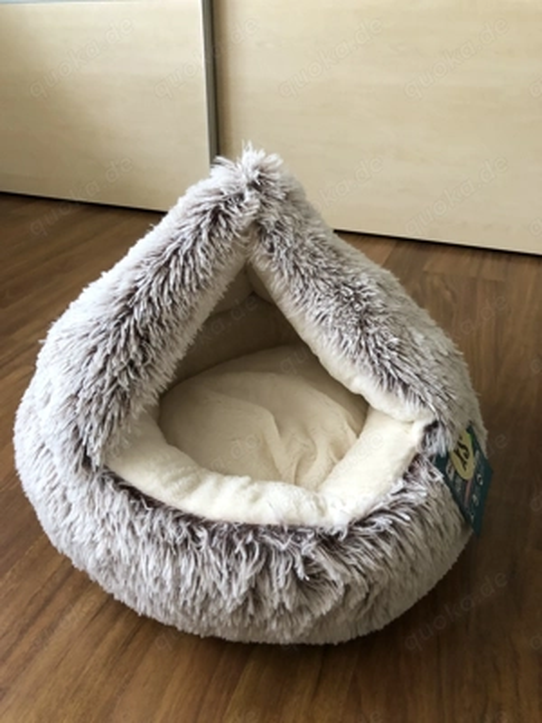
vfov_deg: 63.4
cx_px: 271
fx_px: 585
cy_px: 362
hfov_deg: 49.7
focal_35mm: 28
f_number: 1.8
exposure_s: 1/15
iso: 64
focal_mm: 4
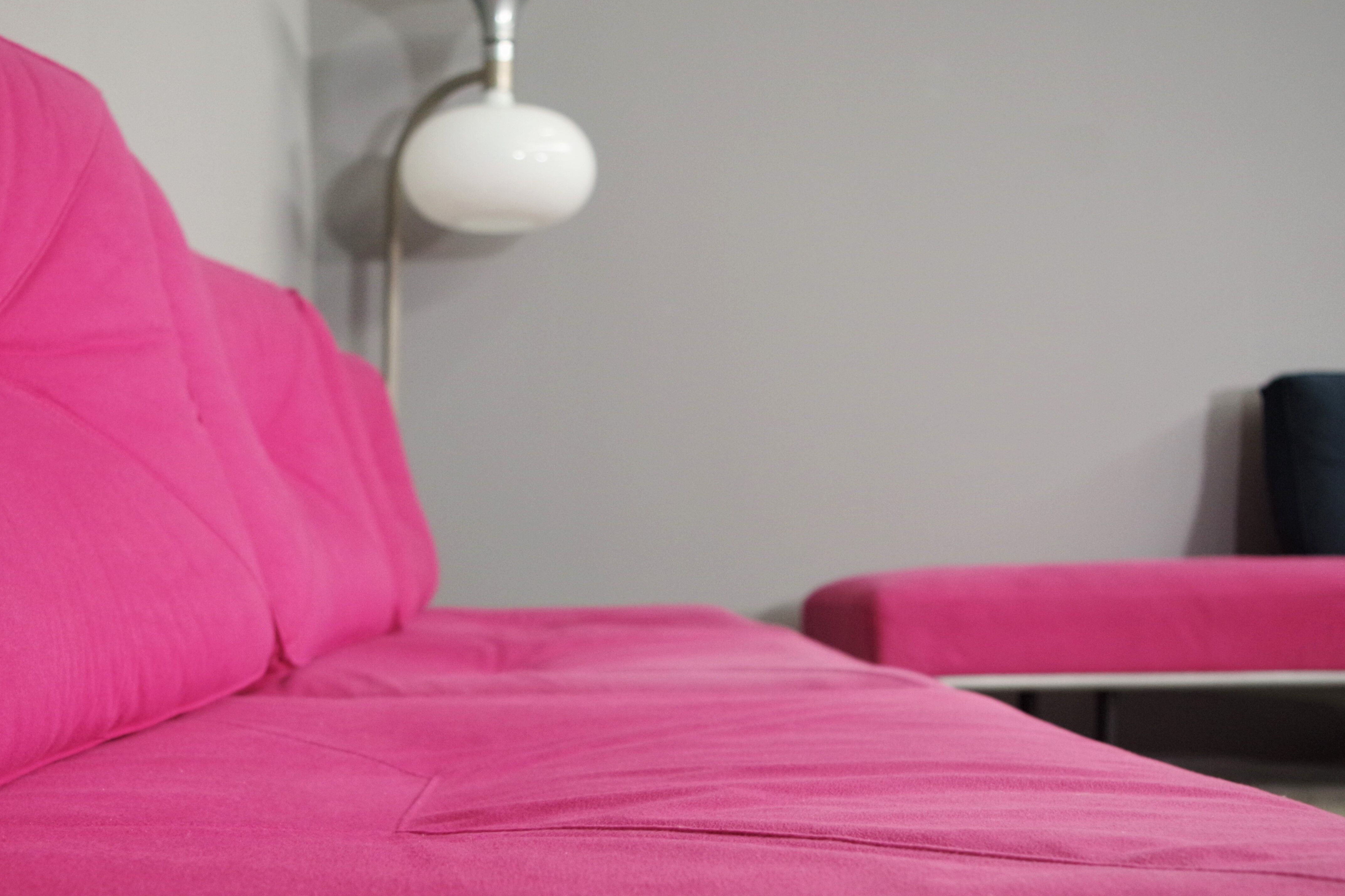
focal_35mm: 40
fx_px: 1494
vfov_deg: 33.2
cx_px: 494
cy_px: 584
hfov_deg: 48.0
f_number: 4
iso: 800
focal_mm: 20
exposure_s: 1/60
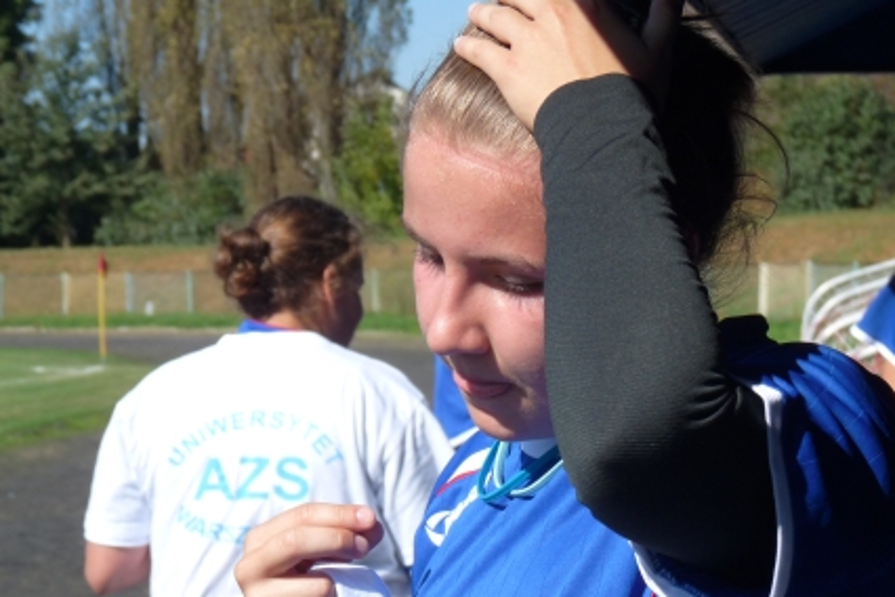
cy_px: 382
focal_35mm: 138
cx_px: 450
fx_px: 3431
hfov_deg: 14.9
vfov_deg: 9.9
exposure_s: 1/800
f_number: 4
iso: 100
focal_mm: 20.1
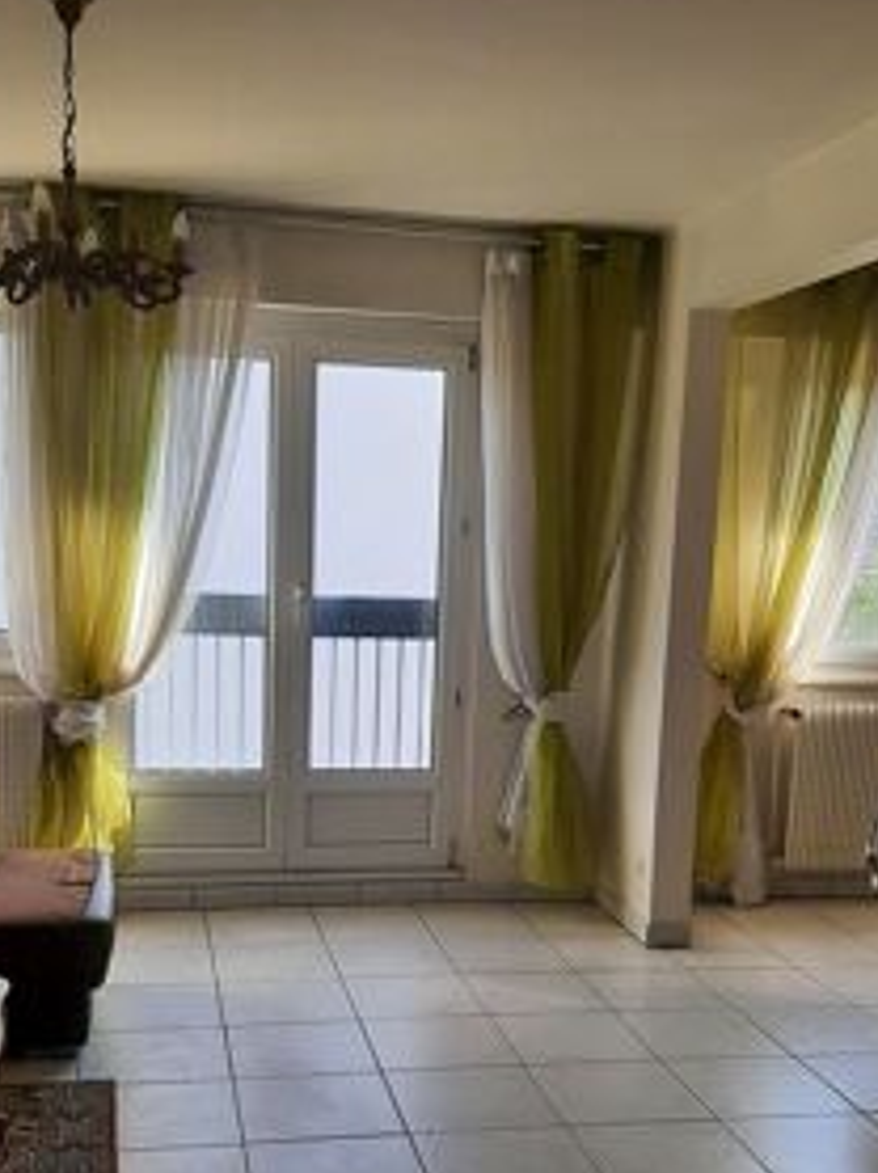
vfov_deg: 46.2
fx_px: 1355
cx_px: 414
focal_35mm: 40
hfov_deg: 35.9
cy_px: 770
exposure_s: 1/259
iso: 40
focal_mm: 3.93
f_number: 1.7
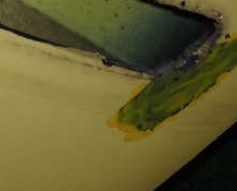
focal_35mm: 110
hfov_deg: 17.0
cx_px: -15
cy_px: -11
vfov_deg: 13.8
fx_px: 773
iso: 200
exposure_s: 1/40
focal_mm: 7.31
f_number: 8
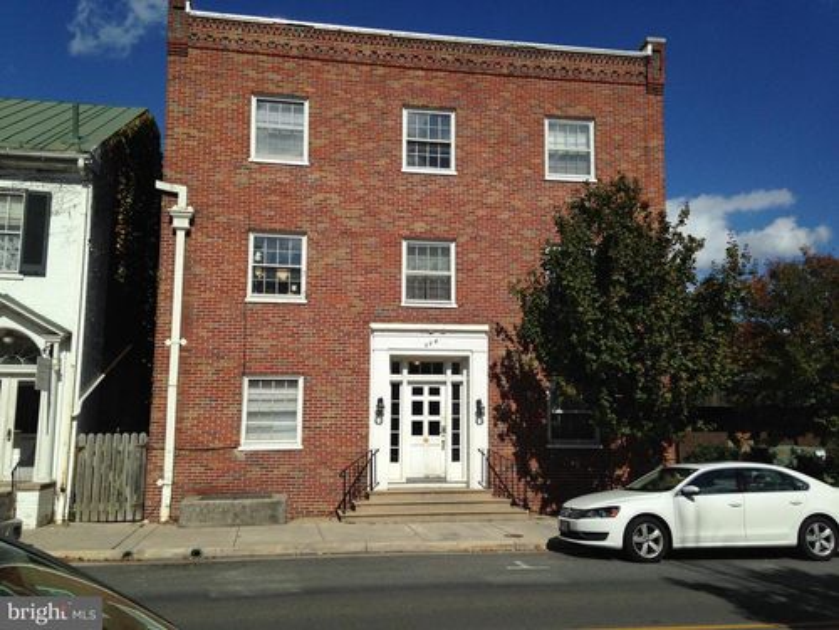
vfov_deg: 42.9
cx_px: 420
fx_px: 800
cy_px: 315
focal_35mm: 33
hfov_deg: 55.4
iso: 50
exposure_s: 1/4184
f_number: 2.4
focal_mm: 4.12
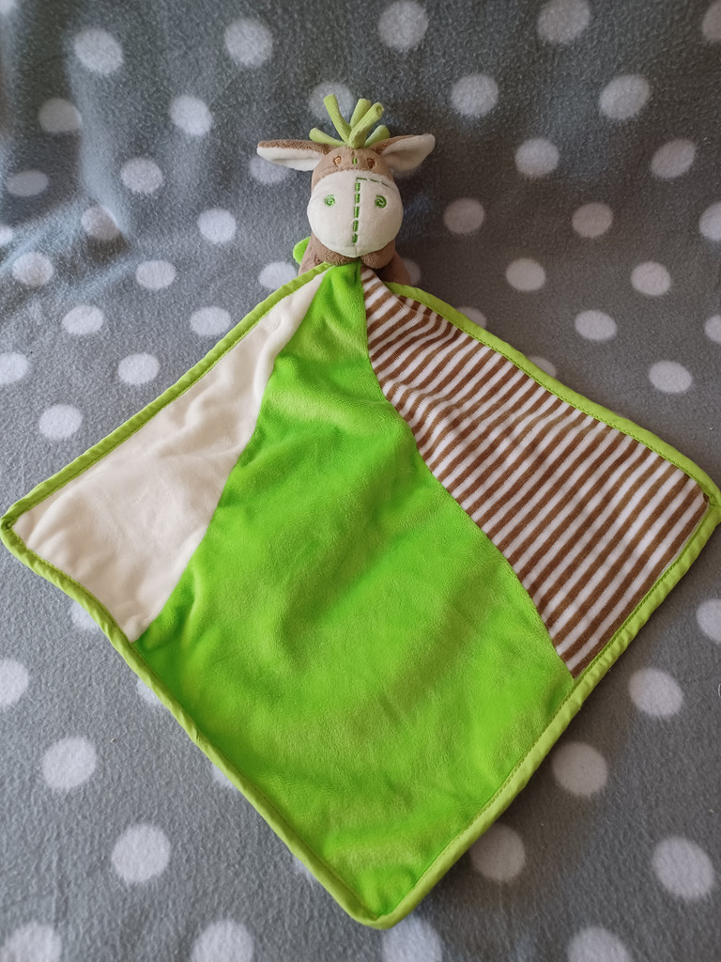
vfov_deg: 69.4
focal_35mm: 25
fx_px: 694
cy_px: 481
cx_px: 360
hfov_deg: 54.9
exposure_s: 1/50
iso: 320
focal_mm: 4.6
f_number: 1.8
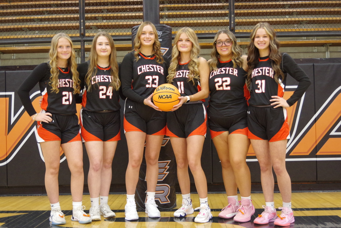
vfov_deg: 29.3
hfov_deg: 42.7
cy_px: 114
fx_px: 436
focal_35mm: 46
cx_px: 170
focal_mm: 31
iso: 3200
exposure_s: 1/60
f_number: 4.5
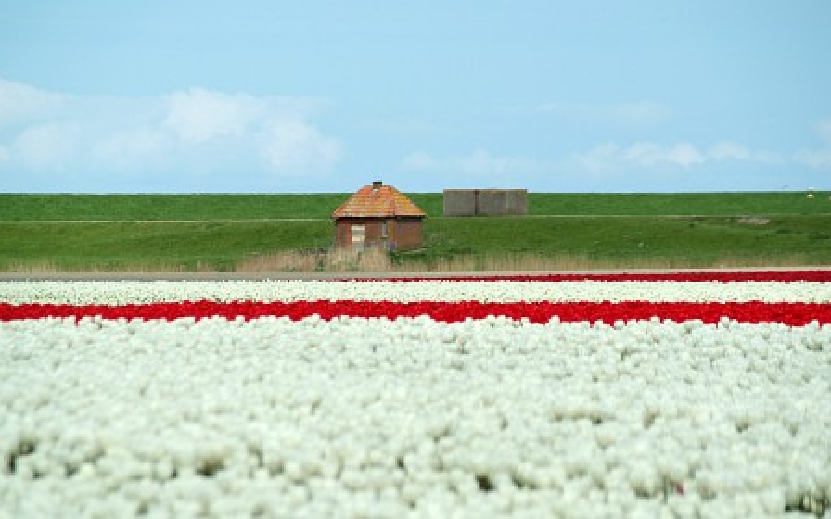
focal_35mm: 285
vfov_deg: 4.6
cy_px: 242
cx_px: 416
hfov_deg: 7.4
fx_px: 6455
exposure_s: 1/1000
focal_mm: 185
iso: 200
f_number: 6.3
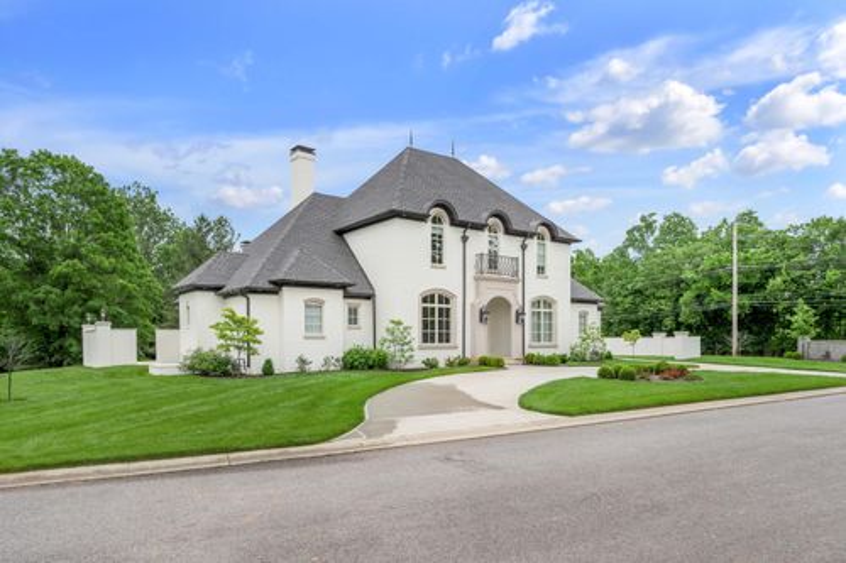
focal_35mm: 22
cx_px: 423
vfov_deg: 57.2
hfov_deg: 78.6
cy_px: 282
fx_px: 517
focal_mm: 22
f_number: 7.1
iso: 100
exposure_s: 1/80
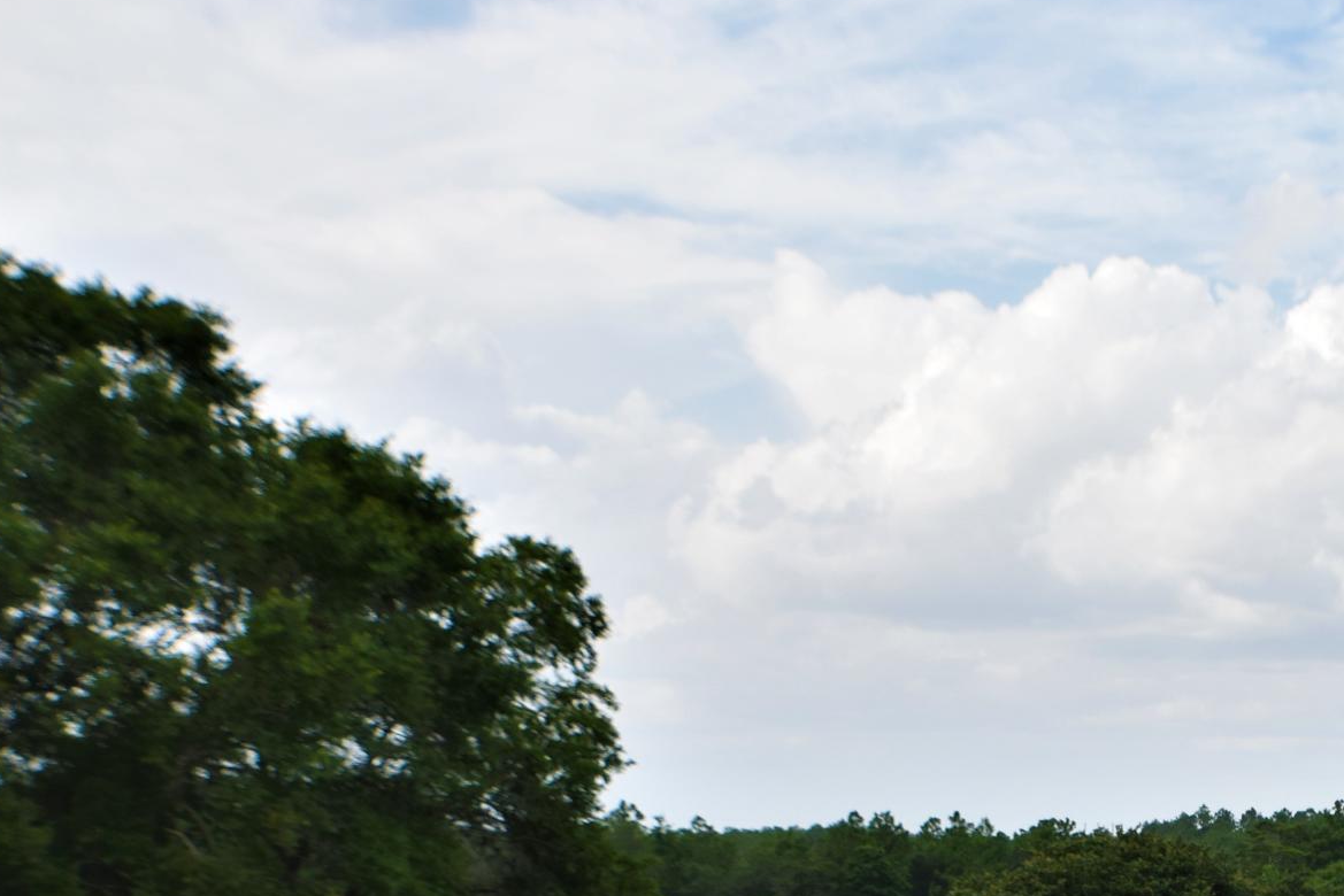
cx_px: 1341
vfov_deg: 11.4
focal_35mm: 119
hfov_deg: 16.8
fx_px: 4454
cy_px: 948
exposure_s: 1/400
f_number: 4.2
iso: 100
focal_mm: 31
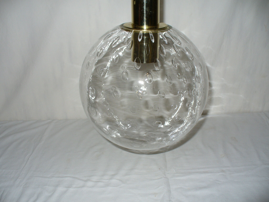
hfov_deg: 50.1
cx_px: 134
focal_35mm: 37
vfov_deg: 38.7
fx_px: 288
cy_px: 101
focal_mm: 6.1
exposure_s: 1/30
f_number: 2.8
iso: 80
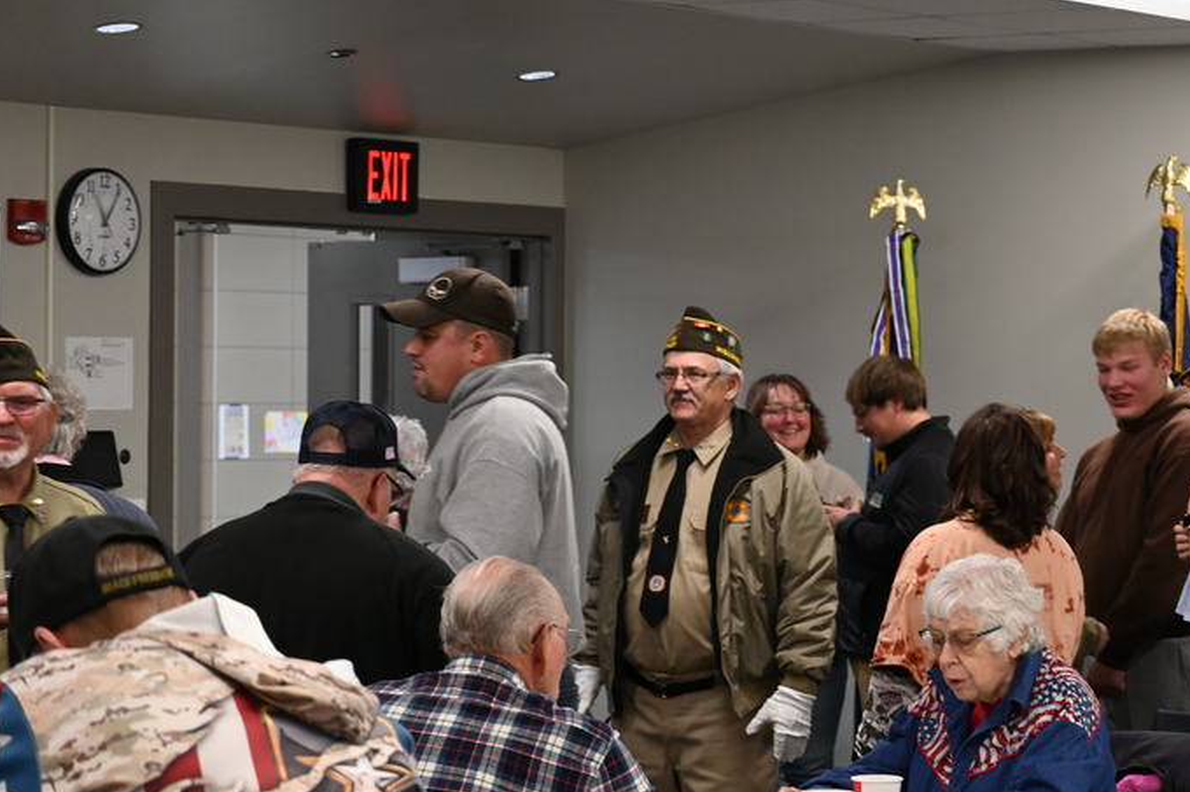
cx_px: 891
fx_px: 3734
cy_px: 427
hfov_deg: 18.0
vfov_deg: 12.1
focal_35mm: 113
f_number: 4.5
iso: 1250
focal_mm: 50
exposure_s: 1/125
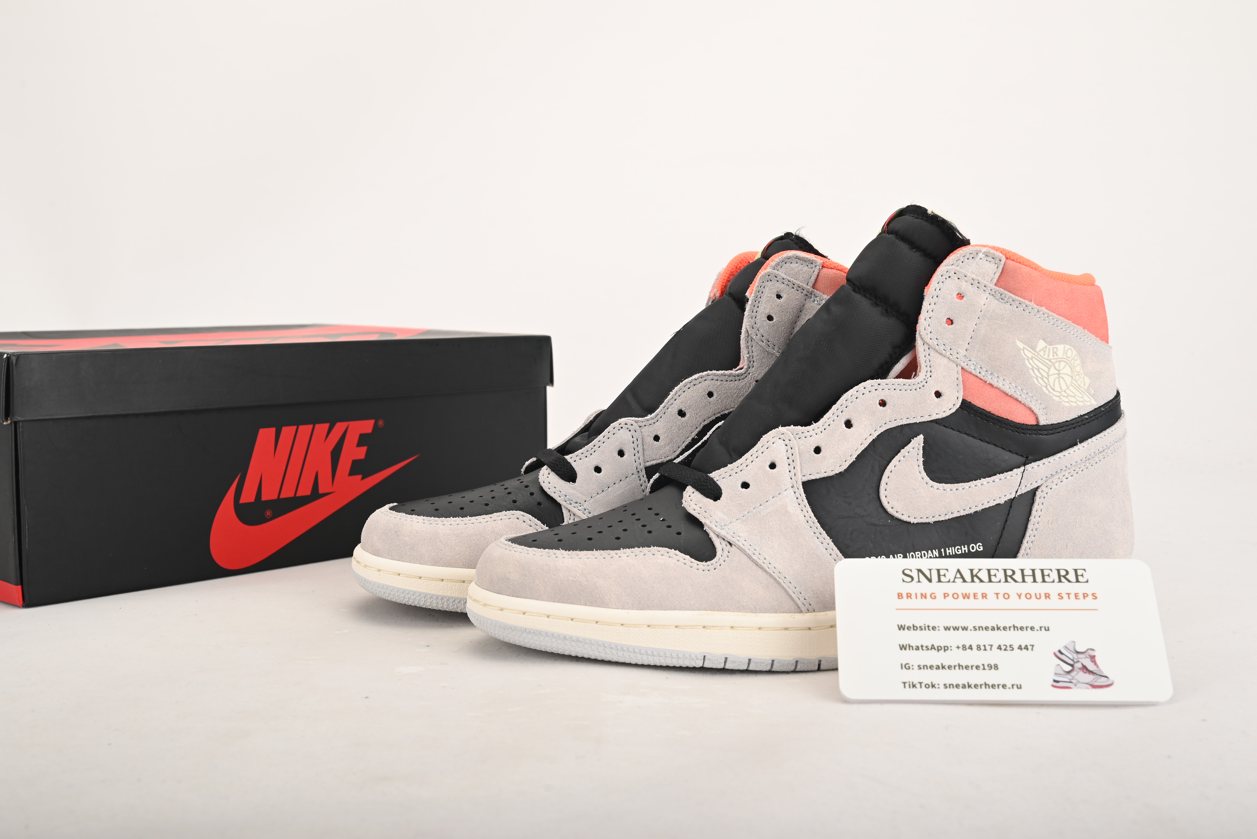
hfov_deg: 46.4
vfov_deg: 31.9
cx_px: 628
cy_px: 420
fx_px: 1467
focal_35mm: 42
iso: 100
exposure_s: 1/200
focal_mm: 42
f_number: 11
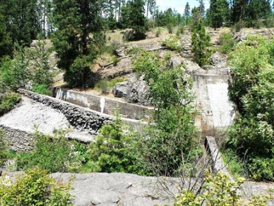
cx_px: 137
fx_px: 285
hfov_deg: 51.4
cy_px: 103
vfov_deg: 39.7
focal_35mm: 36
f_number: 4
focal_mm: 6
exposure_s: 1/200
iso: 80
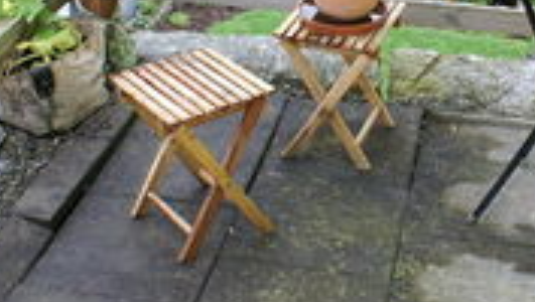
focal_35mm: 71
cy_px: 21
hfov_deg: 29.5
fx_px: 1008
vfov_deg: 16.8
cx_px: 366
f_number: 7.1
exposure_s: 1/60
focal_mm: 20
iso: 100
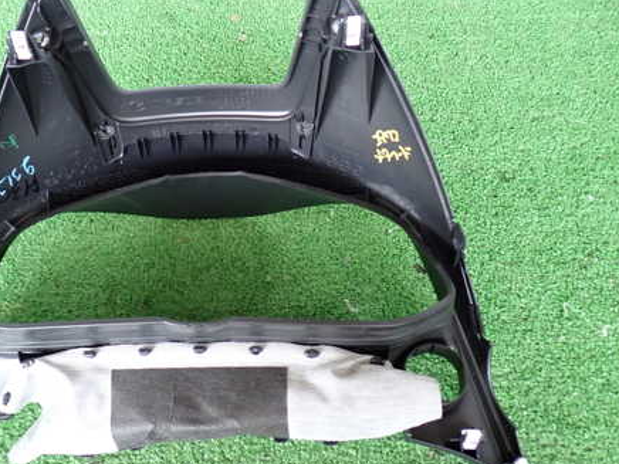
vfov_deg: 32.9
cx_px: 217
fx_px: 787
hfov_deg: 42.5
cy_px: 224
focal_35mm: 44
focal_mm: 5.79
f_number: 2.4
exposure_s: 1/30
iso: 250
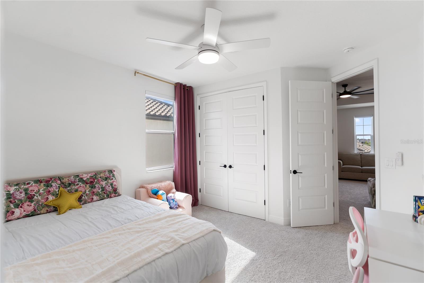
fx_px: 189
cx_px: 212
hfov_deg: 96.7
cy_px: 142
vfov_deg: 73.8
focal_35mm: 16
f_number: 2.8
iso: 64
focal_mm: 16
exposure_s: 1/60
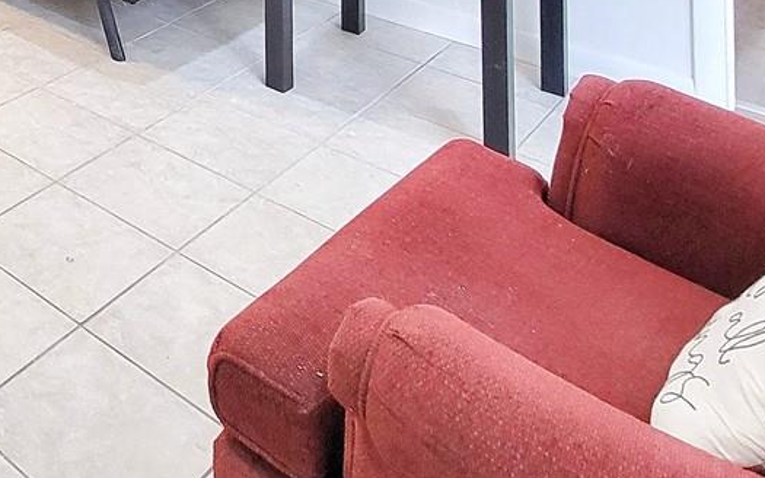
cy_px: -286
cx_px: -157
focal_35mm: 42
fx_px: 876
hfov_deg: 36.3
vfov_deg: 23.0
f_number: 2.2
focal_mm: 2.2
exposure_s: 1/60
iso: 250
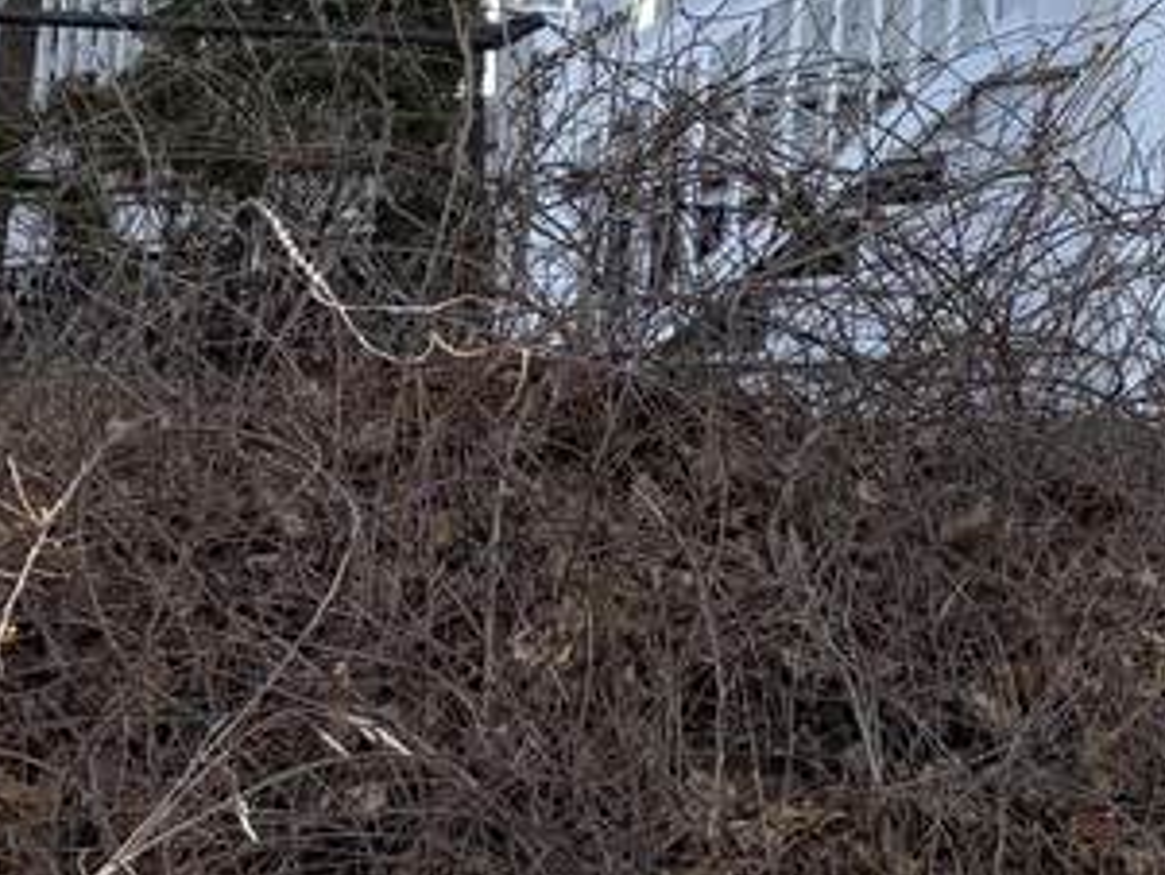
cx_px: 2001
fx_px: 3434
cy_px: -201
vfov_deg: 14.0
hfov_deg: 16.5
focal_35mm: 102
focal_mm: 6.76
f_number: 1.78
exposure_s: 1/1901
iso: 100
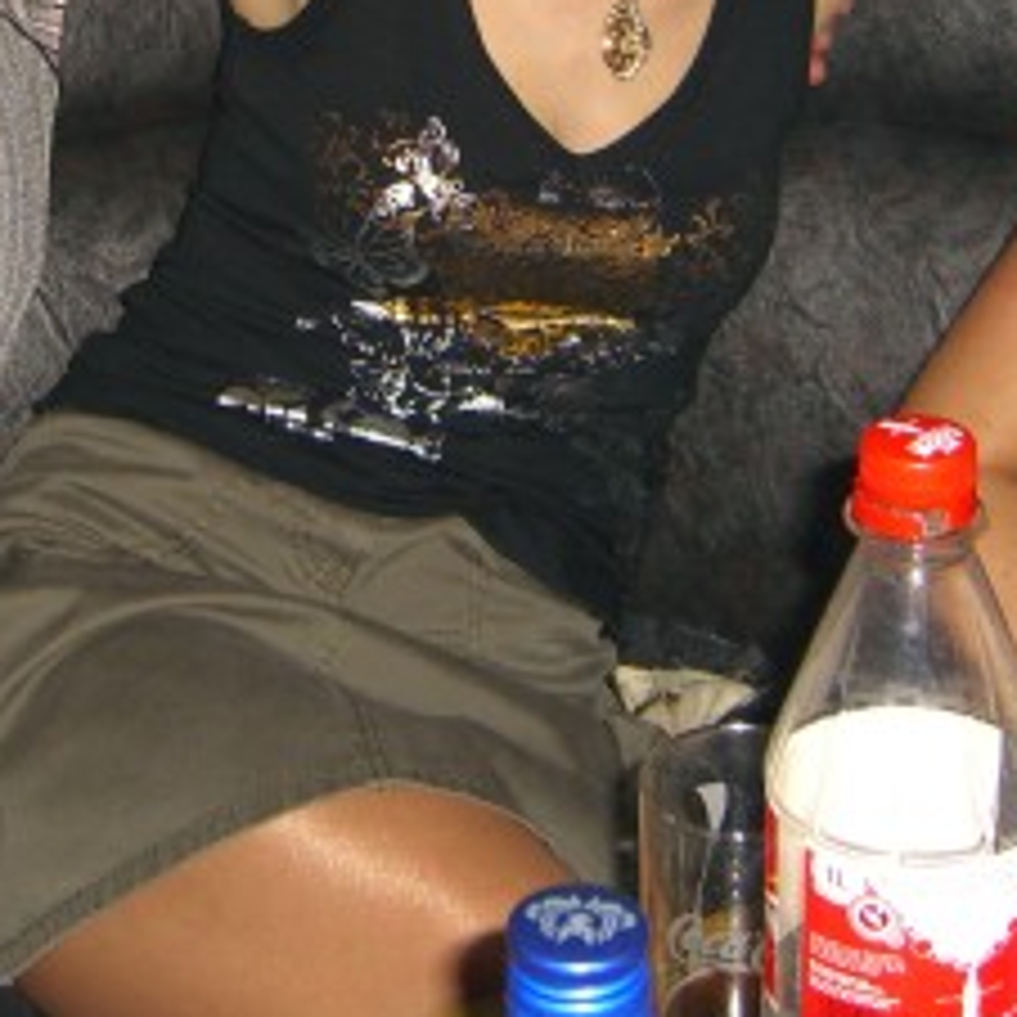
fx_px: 2958
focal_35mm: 89
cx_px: 333
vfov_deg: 19.0
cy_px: 18
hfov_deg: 19.4
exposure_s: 1/60
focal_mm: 7.9
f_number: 2.8
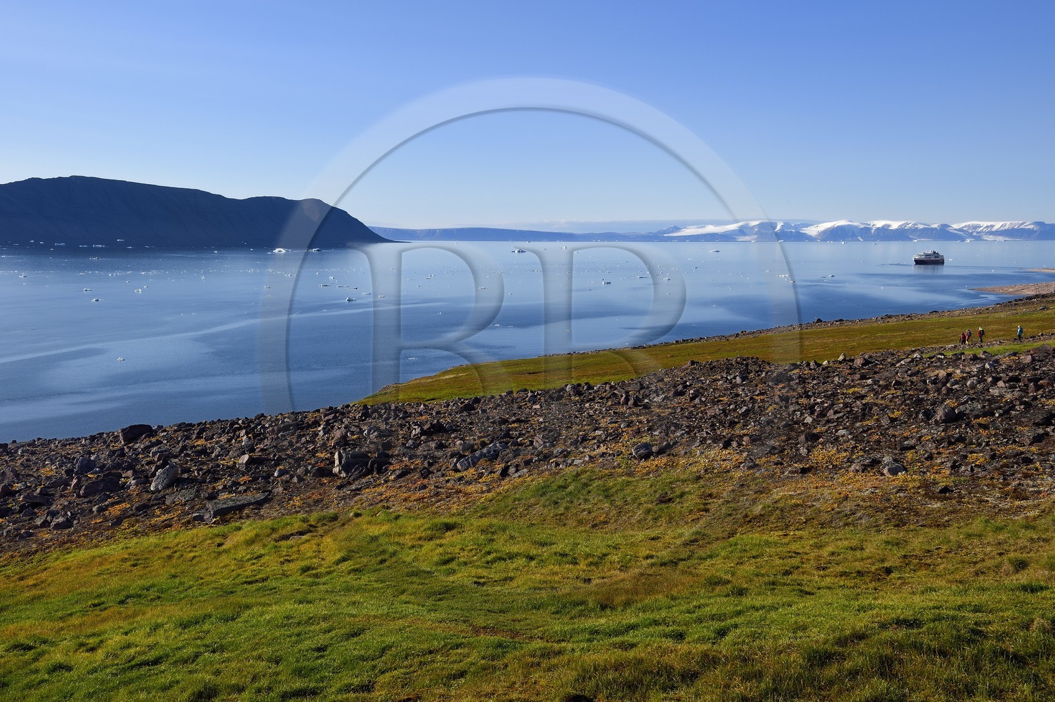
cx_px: 528
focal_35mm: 44
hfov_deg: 44.5
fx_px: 1288
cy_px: 351
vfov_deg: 30.5
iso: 200
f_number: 14
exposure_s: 1/250
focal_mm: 44
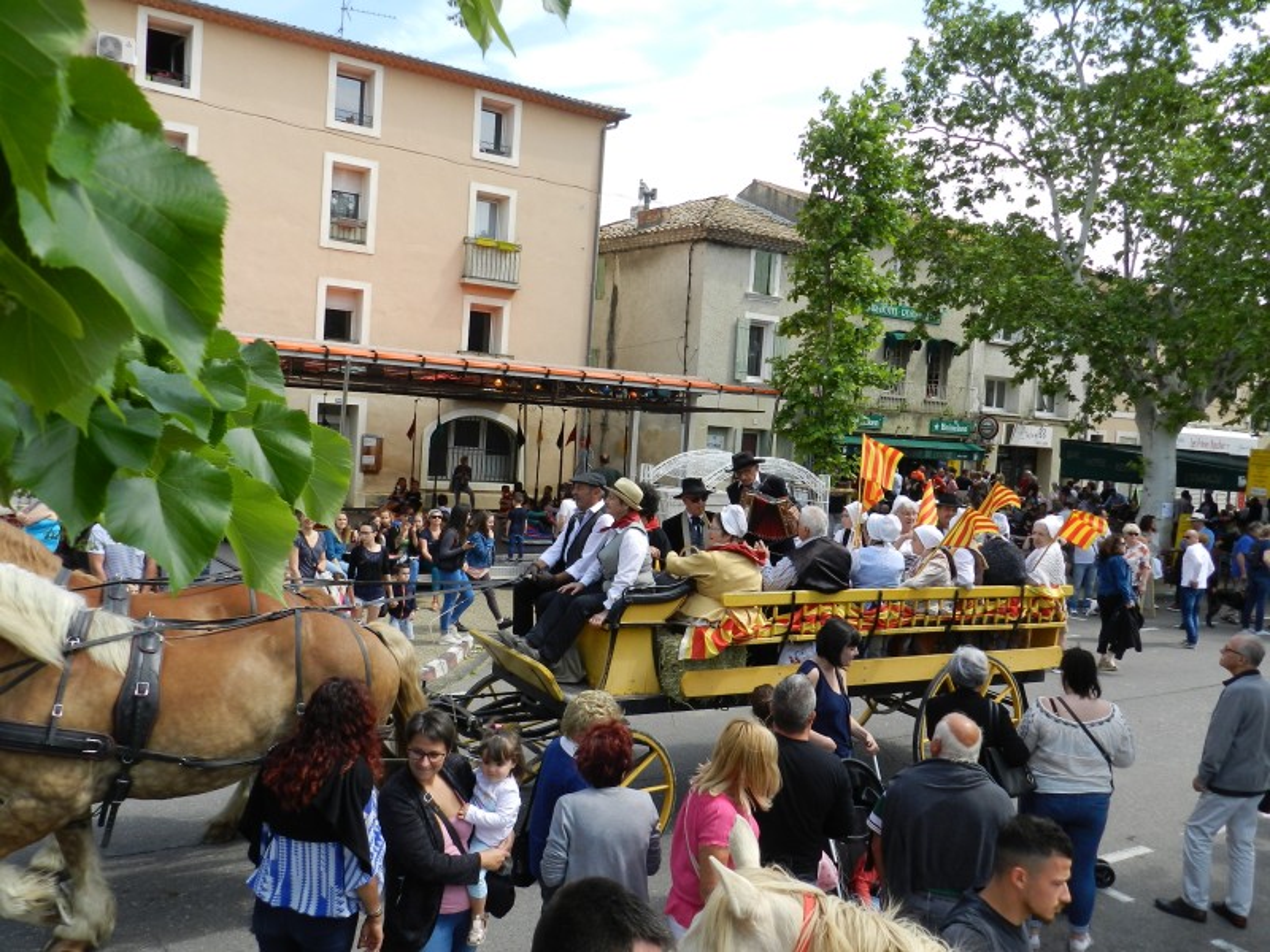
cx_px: 635
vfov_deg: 49.7
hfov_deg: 63.4
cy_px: 476
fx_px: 1027
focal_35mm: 28
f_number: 3.6
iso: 160
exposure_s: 1/800
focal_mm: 5
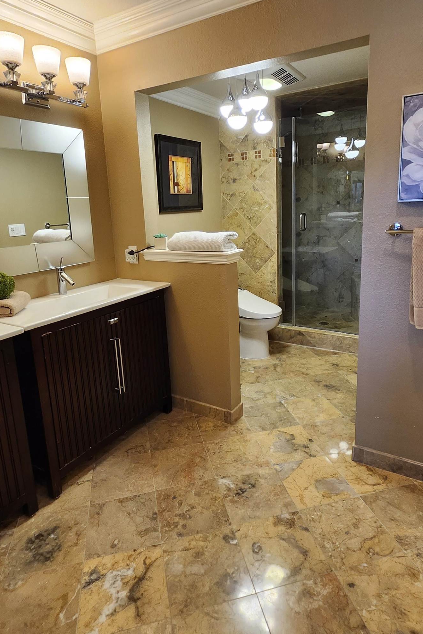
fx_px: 370
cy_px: 290
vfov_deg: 81.0
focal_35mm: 21
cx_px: 209
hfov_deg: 59.5
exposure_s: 1/60
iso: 125
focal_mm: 1.74
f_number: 2.2
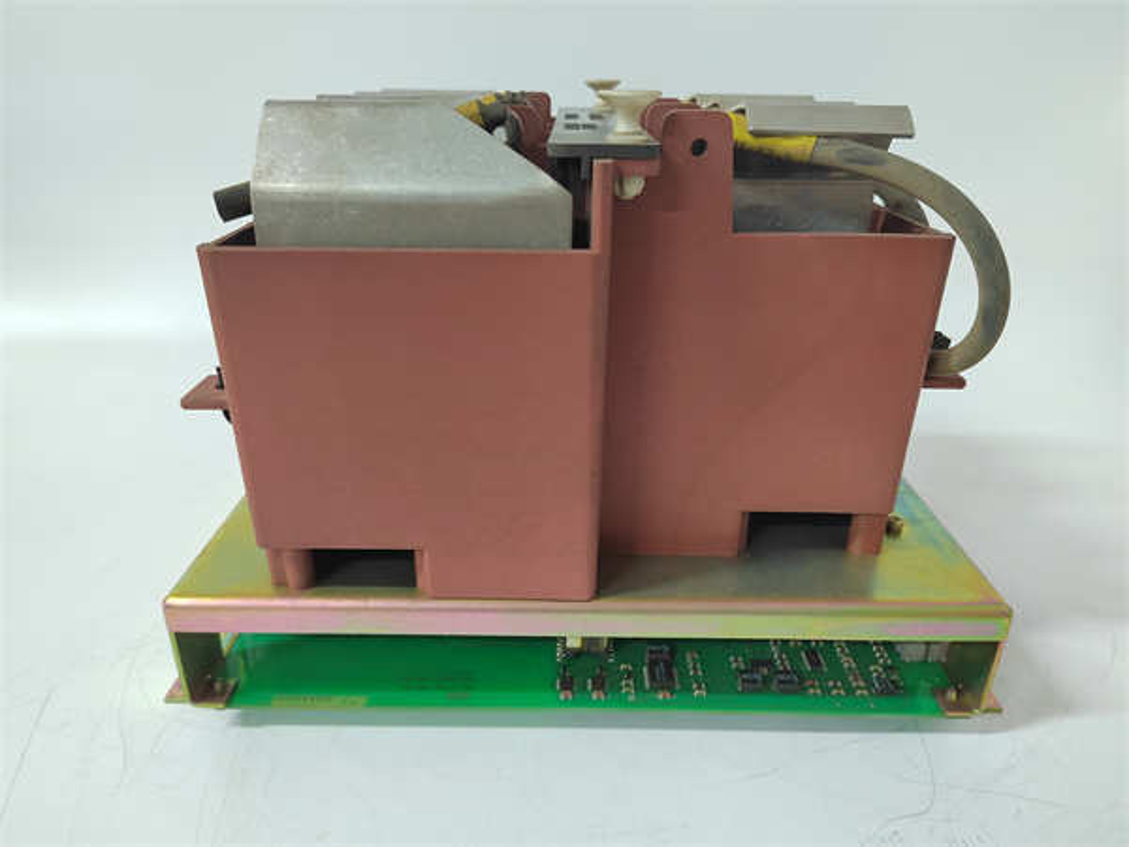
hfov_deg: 73.9
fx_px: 750
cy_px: 424
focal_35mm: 23
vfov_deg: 58.9
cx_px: 564
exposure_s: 1/50
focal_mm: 5.52
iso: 1747
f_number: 1.9
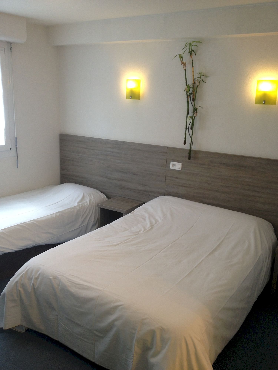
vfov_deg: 52.6
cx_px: 139
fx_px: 375
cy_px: 185
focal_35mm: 35
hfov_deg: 40.7
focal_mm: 4.28
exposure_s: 1/20
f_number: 2.4
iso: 64
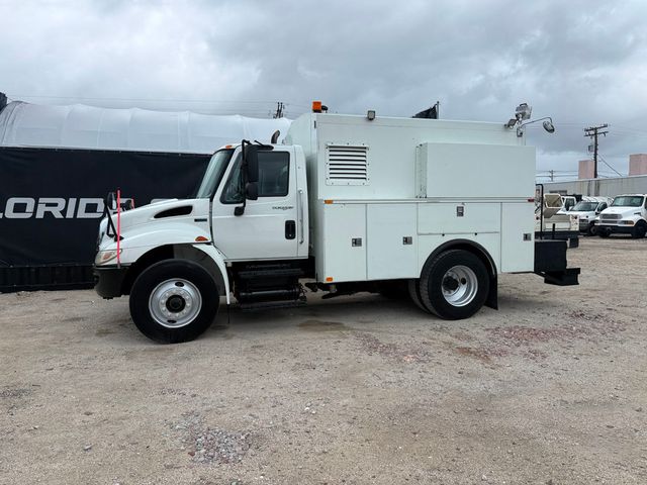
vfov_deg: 56.8
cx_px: 324
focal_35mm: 24
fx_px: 449
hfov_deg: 71.6
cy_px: 242
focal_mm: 6.76
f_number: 1.78
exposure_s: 1/1855
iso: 80
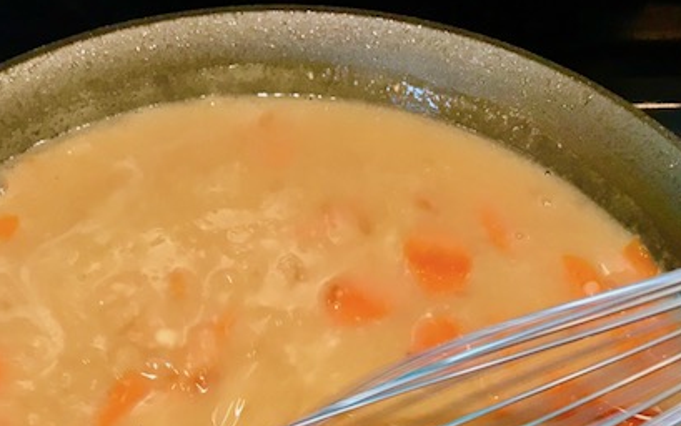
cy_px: 479
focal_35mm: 58
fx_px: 1077
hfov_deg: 34.9
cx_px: 250
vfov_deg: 21.2
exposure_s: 1/20
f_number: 1.8
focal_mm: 3.99
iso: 40
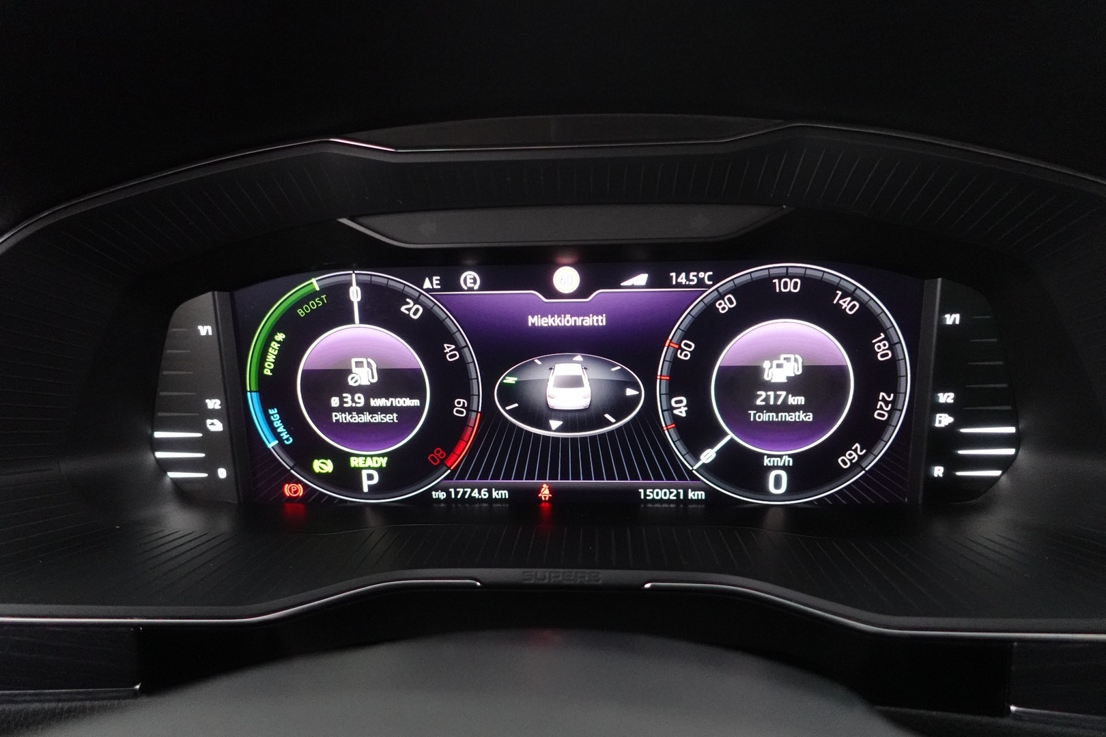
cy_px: 368
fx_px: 737
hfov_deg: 73.7
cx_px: 553
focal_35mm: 24
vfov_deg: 53.1
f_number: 1.8
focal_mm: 9.4
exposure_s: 1/50
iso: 3200
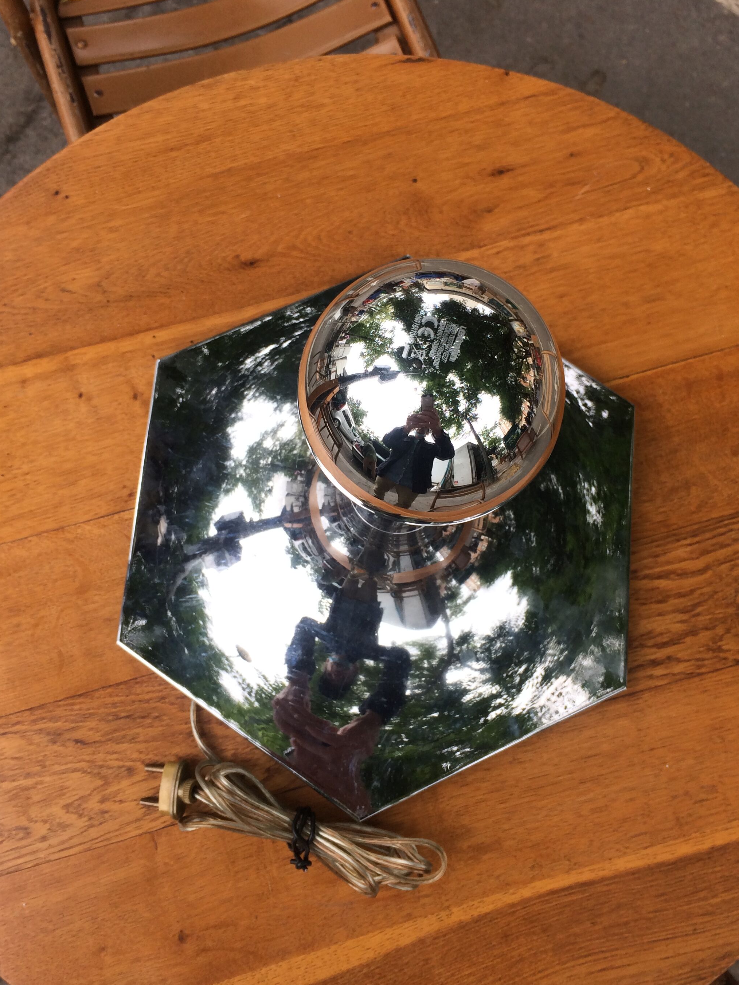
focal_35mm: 35
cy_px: 468
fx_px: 996
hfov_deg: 40.7
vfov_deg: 52.6
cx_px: 386
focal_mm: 4.15
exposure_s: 1/427
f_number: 2.2
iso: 32
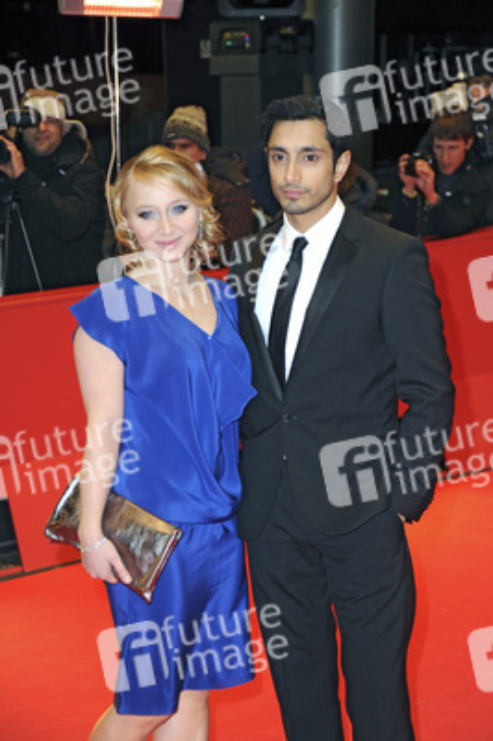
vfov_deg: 21.5
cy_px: 370
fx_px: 1955
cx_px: 246
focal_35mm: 95
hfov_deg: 14.4
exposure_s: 1/200
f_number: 5.6
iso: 800
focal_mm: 95
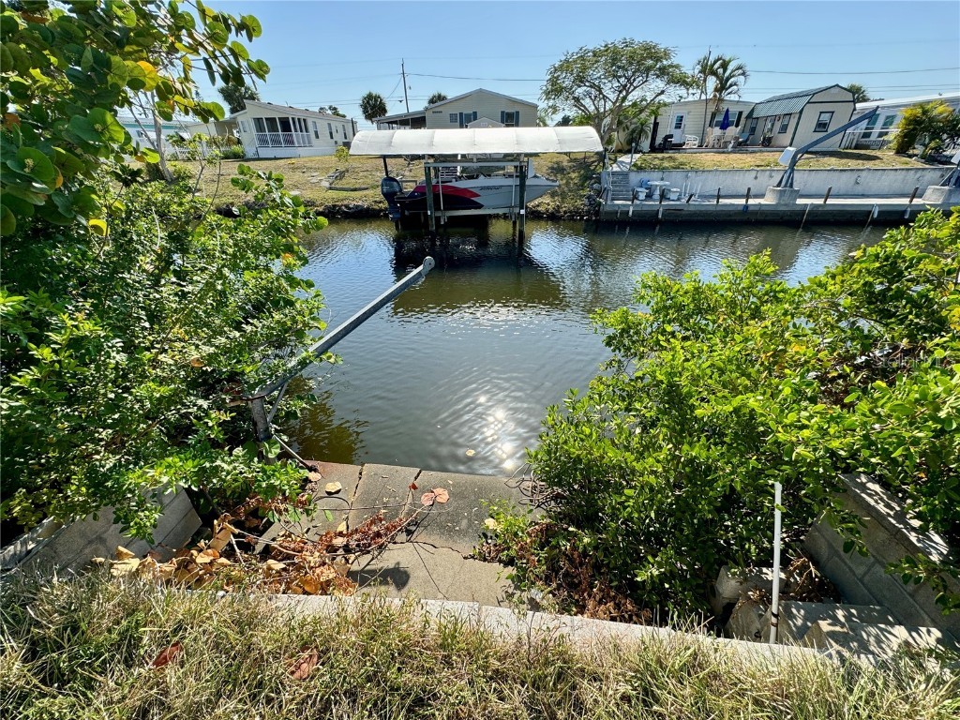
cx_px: 480
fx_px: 388
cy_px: 360
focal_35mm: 14
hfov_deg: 102.1
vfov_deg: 85.7
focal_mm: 2.22
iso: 50
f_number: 2.2
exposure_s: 1/879
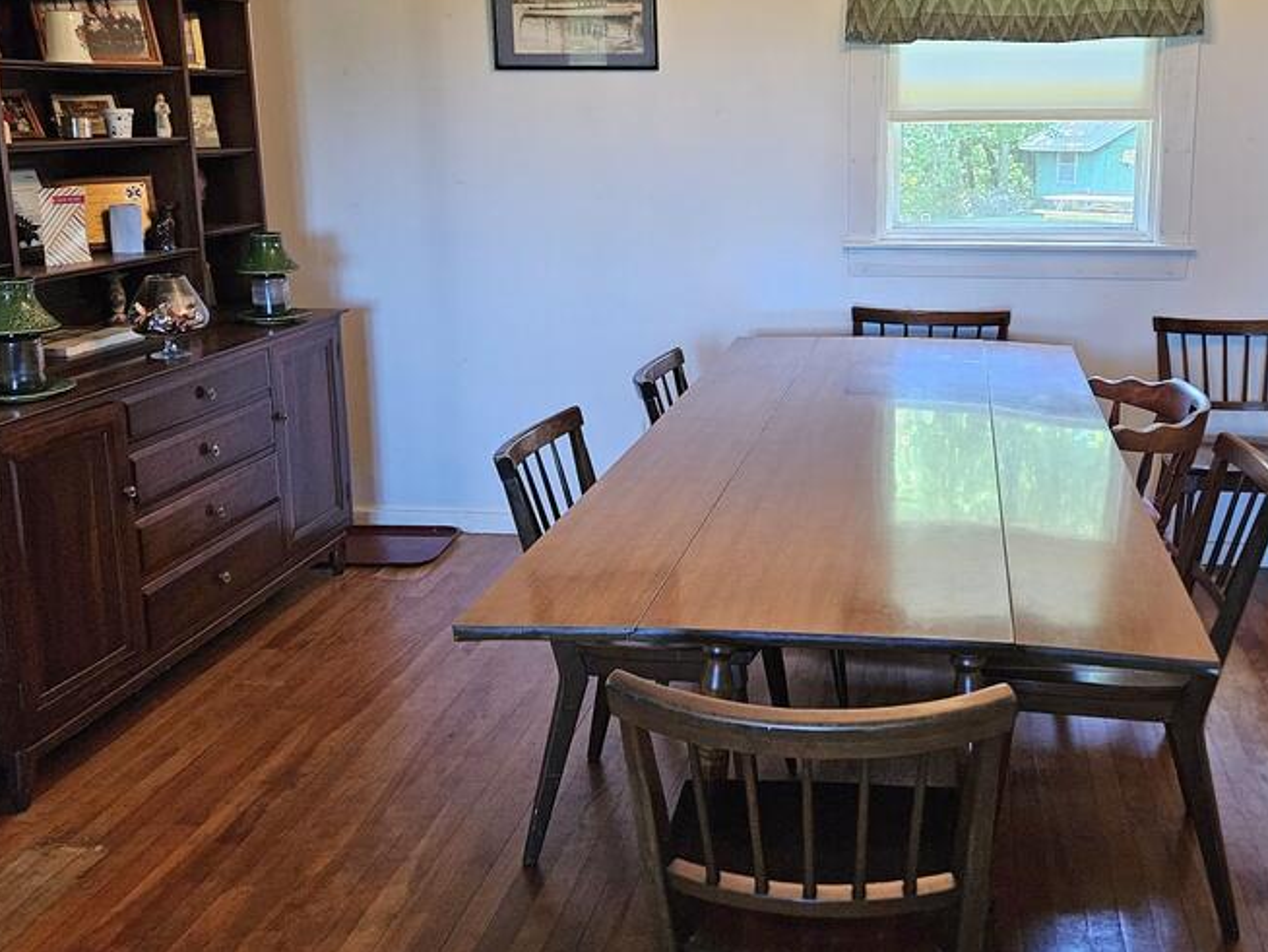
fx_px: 1319
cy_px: 339
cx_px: 793
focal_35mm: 36
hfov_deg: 50.8
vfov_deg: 39.3
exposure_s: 1/120
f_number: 1.8
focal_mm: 5.4
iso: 400
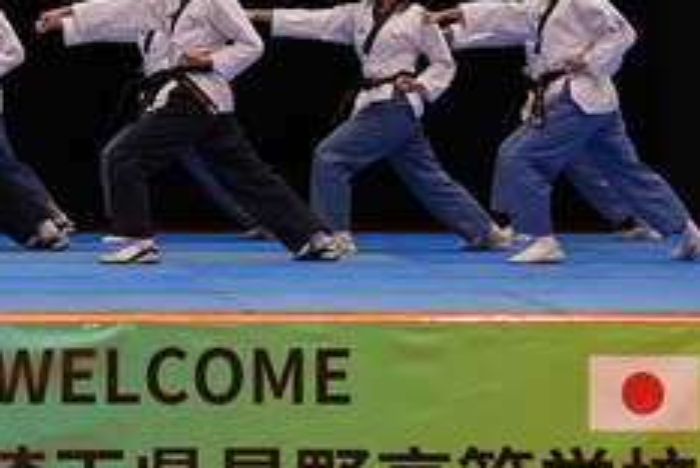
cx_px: -9
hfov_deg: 13.5
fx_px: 2920
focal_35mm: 150
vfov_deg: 9.1
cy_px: -26
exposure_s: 1/50
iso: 400
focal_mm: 50
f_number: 4
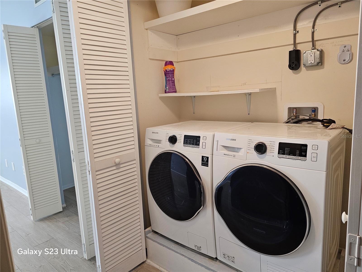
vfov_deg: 58.9
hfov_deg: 73.9
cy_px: 136
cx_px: 181
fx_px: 241
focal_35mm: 23
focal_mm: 6.3
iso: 500
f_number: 1.7
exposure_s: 1/120
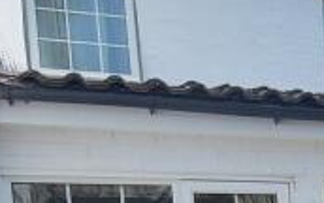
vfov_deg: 14.2
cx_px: 494
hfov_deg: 21.1
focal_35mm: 82
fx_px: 725
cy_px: 363
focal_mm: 1.74
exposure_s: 1/937
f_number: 2.2
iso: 32
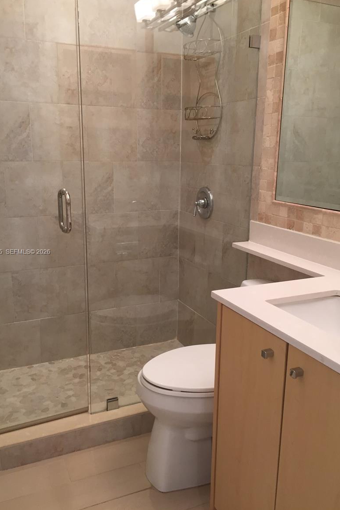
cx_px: 166
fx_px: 439
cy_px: 252
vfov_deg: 60.3
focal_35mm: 31
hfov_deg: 42.3
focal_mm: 4.15
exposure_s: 1/30
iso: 64
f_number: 2.2
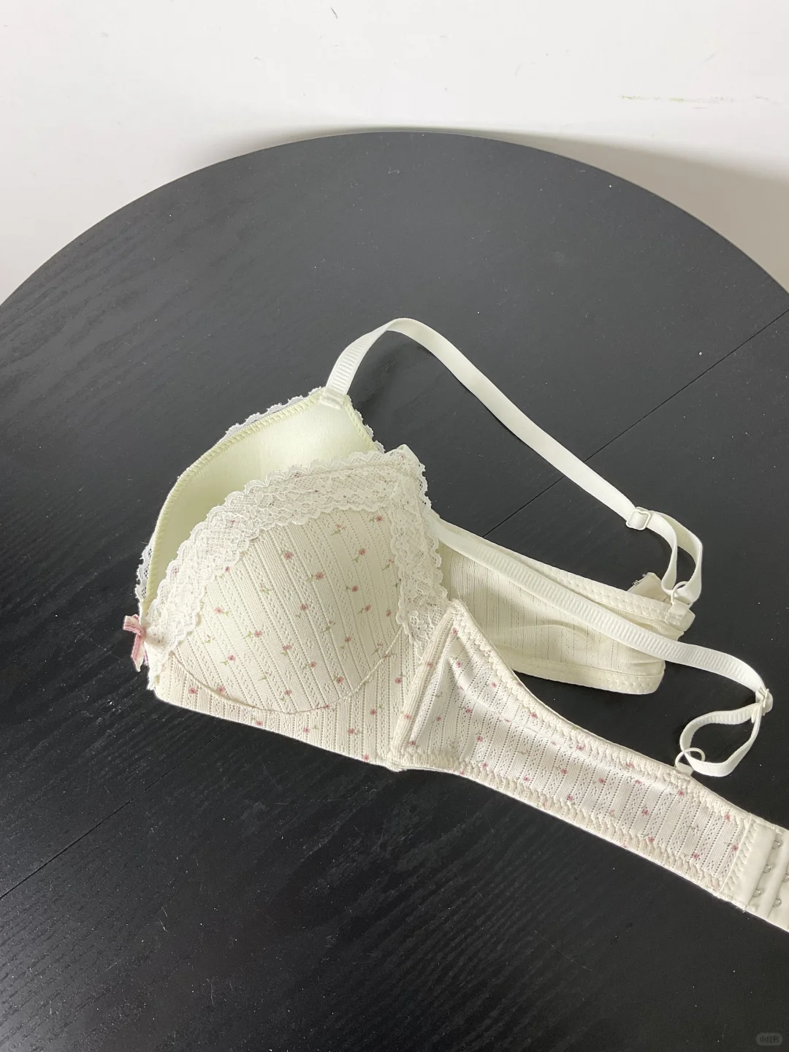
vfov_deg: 61.7
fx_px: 881
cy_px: 526
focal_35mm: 29
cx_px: 394
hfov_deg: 48.2
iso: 40
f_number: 1.8
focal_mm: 3
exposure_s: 1/60
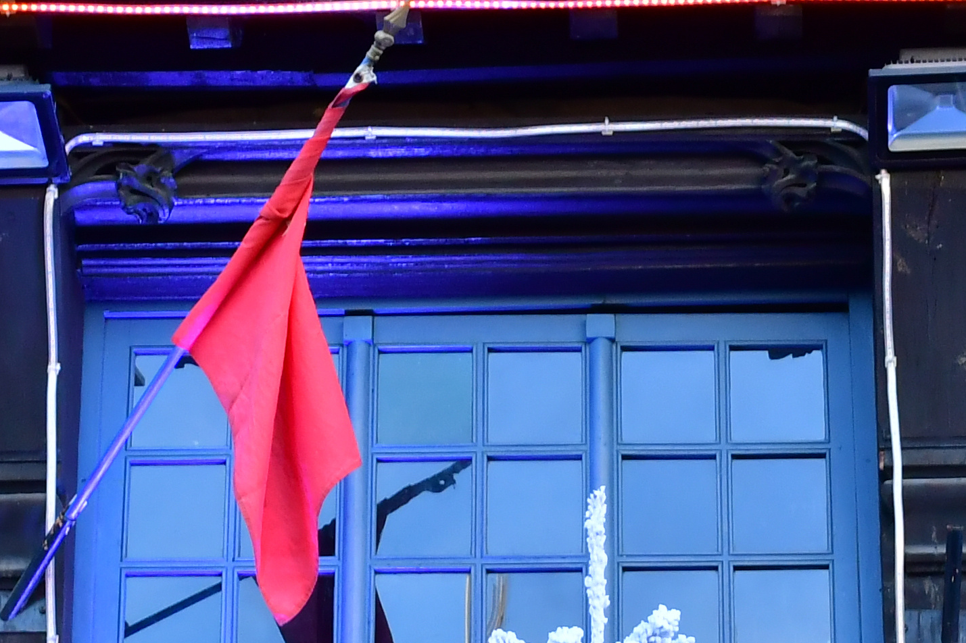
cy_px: 636
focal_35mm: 152
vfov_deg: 9.0
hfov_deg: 13.3
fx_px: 4077
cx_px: 980
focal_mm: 26
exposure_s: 1/125
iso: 500
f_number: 9
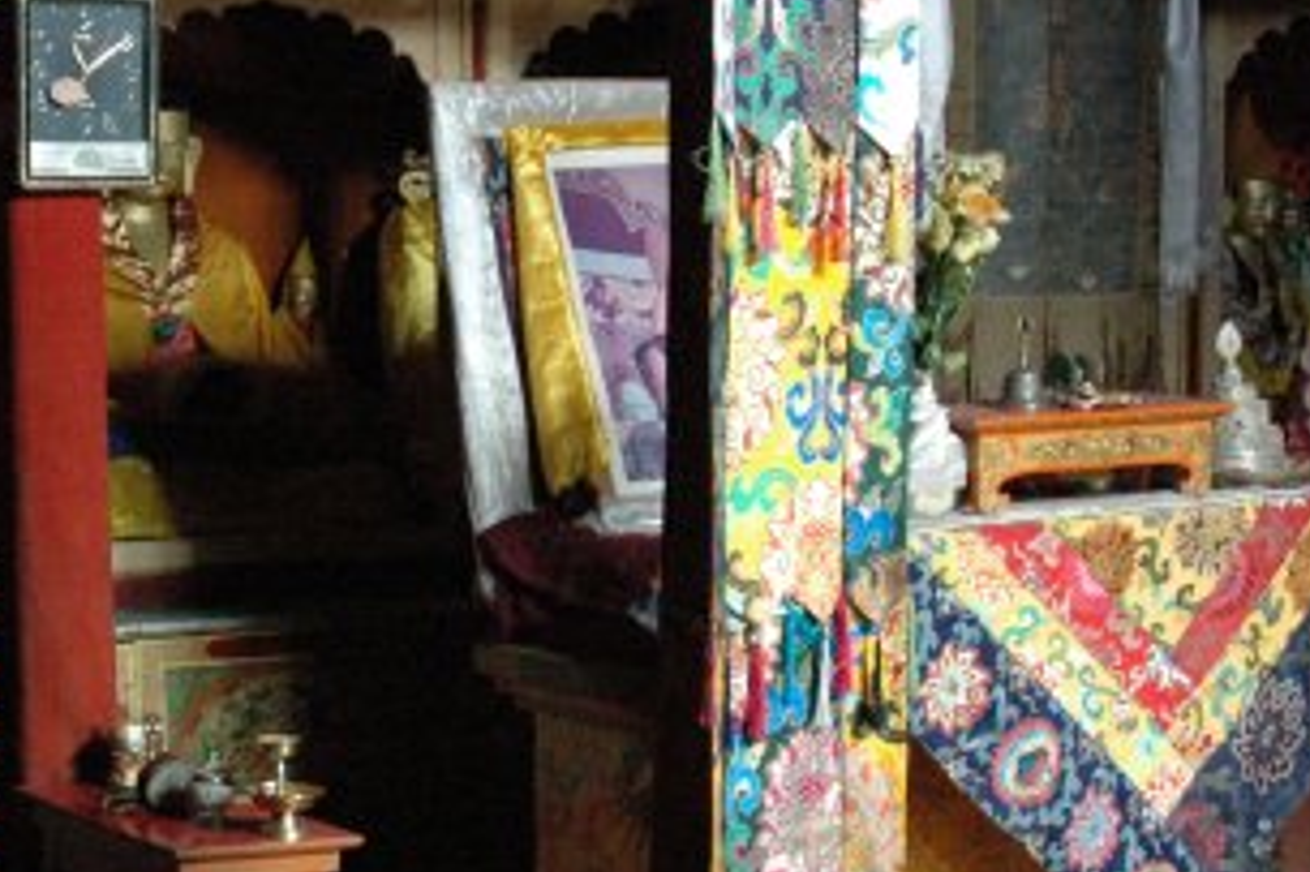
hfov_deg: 23.4
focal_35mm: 85
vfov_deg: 16.0
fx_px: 3091
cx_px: 176
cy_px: 541
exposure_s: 1/40
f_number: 3.8
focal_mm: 24
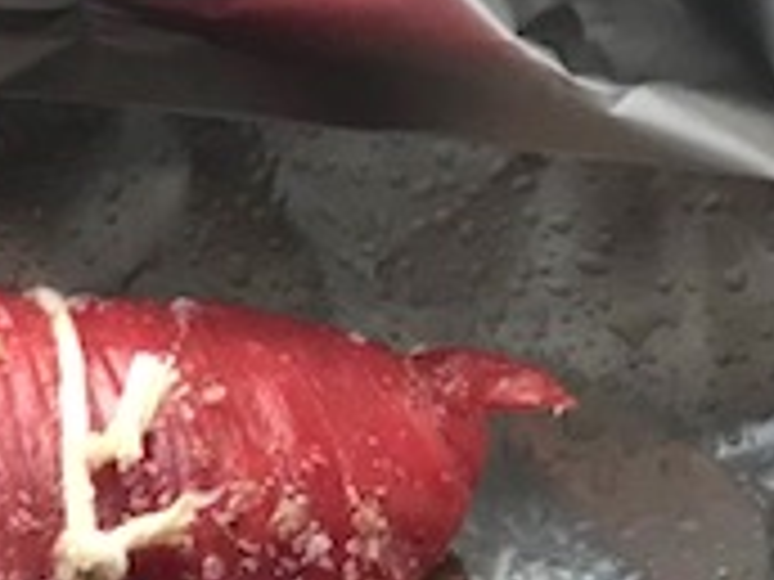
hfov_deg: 14.1
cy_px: 998
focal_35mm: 130
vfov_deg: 10.8
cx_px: -428
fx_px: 2907
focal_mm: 3.99
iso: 40
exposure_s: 1/120
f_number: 1.8
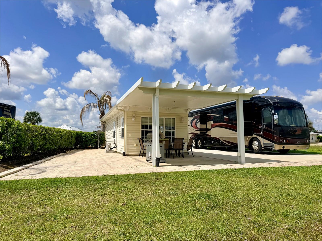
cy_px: 120
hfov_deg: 71.6
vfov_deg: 56.8
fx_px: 223
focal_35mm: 24
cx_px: 161
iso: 80
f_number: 1.78
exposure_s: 1/10309
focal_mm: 6.76
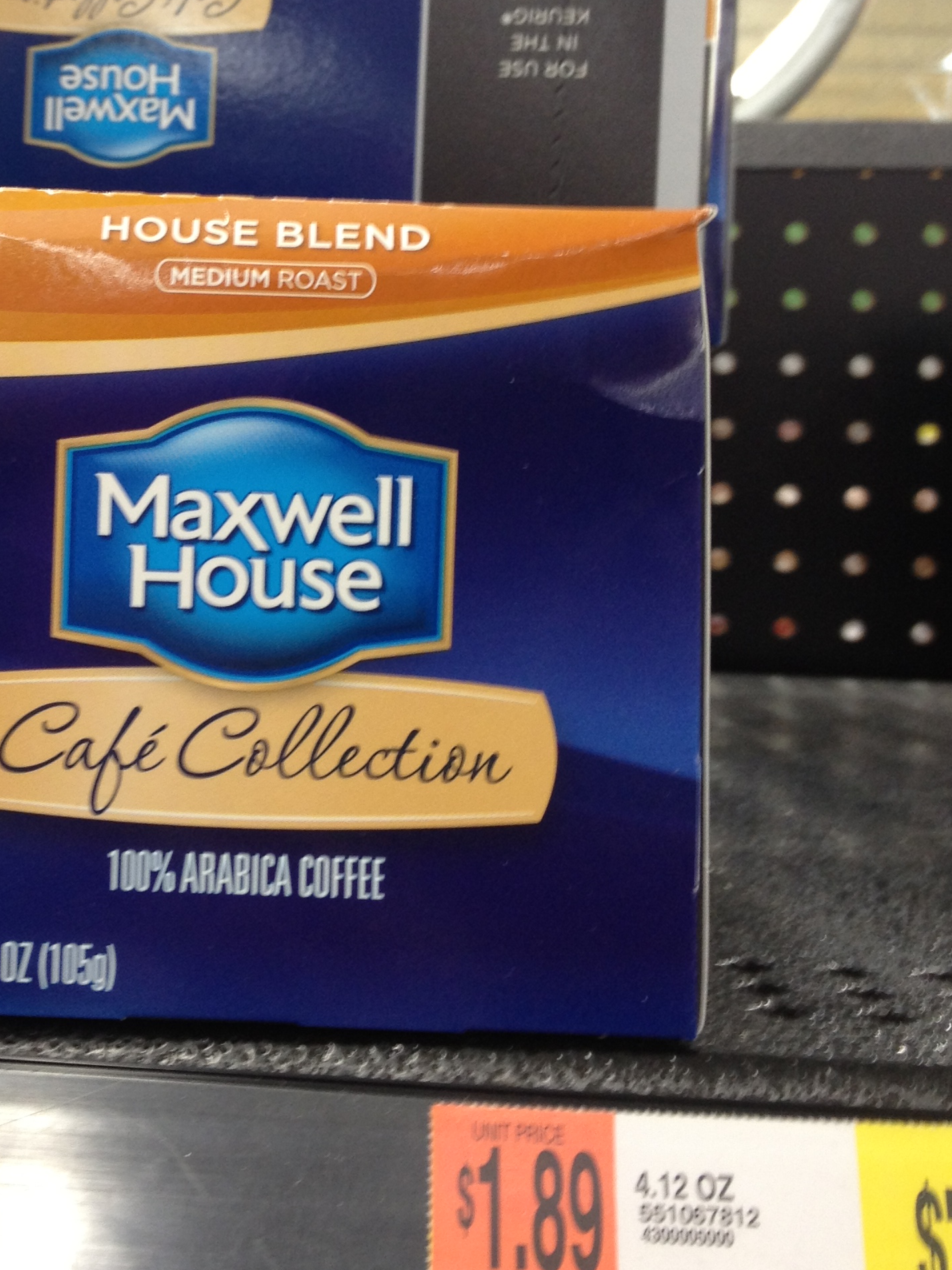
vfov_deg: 31.9
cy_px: 430
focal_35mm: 60
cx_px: 211
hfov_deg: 24.1
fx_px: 2200
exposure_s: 1/20
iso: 80
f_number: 2.4
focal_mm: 4.28
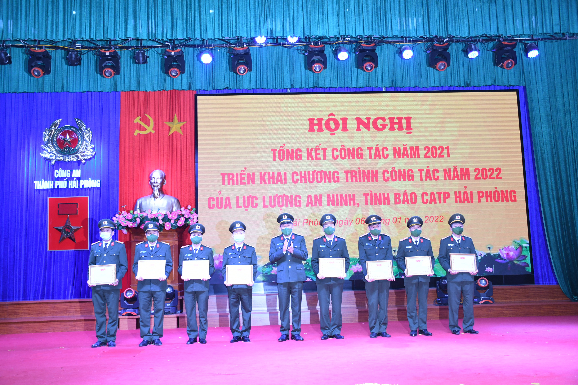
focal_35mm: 34
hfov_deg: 55.1
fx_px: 554
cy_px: 192
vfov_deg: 38.4
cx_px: 289
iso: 1000
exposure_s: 1/200
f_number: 3.8
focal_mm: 23
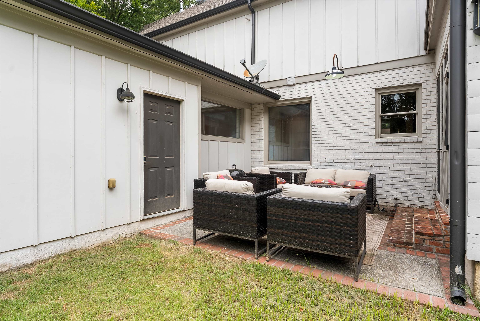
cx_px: 240
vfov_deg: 62.0
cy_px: 160
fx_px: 267
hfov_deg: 84.0
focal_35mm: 20
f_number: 7.1
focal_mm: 20
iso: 200
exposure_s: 1/50
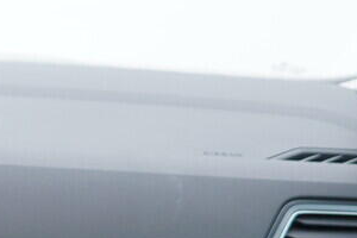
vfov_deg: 7.8
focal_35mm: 173
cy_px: 367
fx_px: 1715
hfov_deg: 10.7
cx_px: -396
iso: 125
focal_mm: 24
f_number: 2.8
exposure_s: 1/40
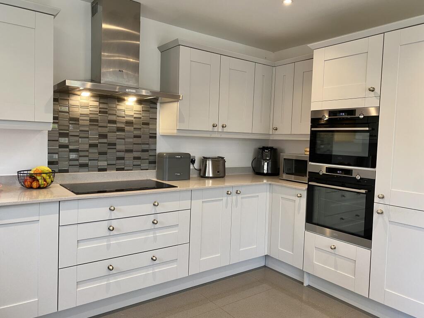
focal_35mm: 26
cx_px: 212
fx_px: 318
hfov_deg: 67.3
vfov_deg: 53.1
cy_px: 159
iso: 100
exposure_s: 1/50
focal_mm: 4.25
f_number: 1.8
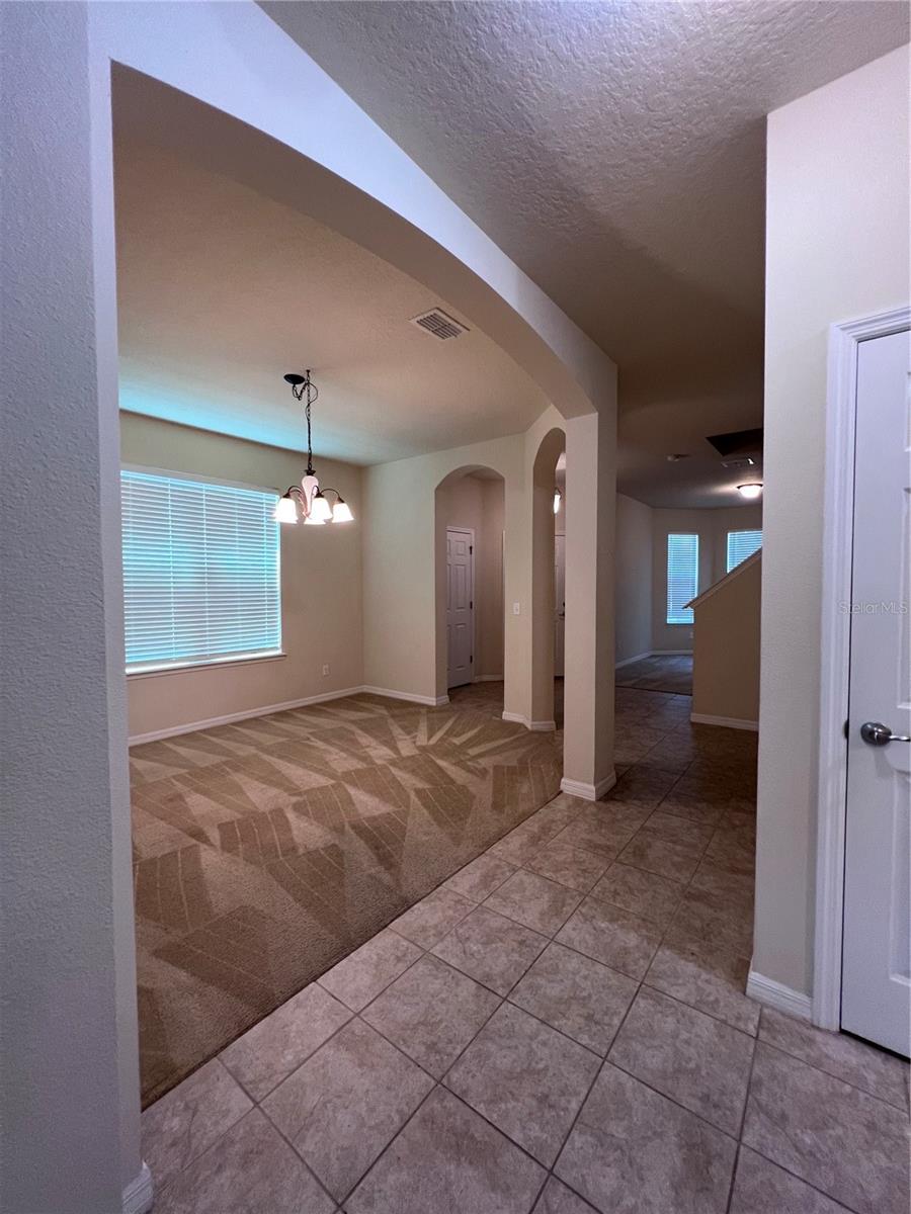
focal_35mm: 13
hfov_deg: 89.9
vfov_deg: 106.2
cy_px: 607
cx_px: 456
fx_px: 456
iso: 160
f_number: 1.8
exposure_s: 1/60
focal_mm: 1.57
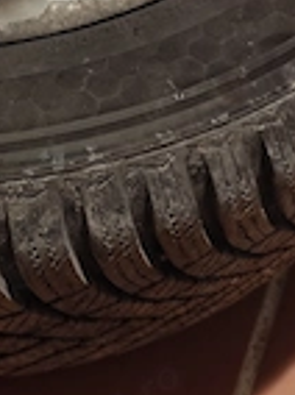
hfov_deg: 21.6
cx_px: -8
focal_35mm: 65
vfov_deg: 28.9
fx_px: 741
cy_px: 53
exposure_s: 1/20
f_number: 1.65
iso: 800
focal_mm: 6.19
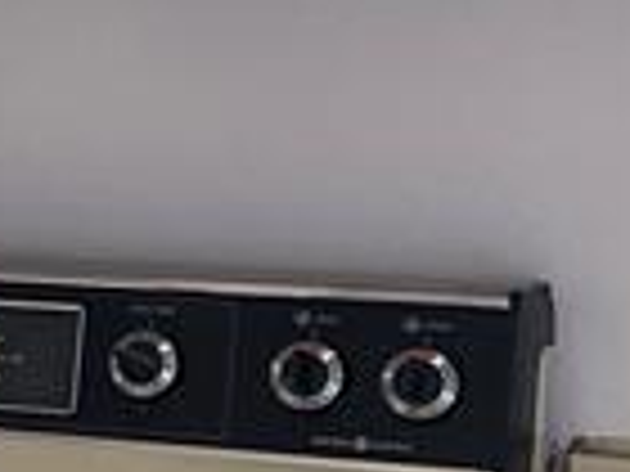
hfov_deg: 9.0
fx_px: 3185
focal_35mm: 175
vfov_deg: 8.5
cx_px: -1292
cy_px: 58
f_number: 1.78
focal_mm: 6.86
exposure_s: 1/60
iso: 125
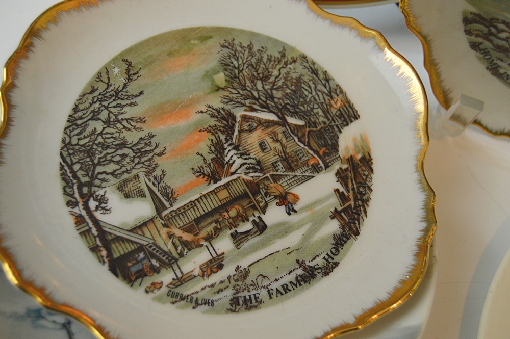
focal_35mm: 45
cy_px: 170
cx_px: 255
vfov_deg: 29.8
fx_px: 637
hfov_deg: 43.6
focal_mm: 30
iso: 560
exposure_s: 1/60
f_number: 4.2
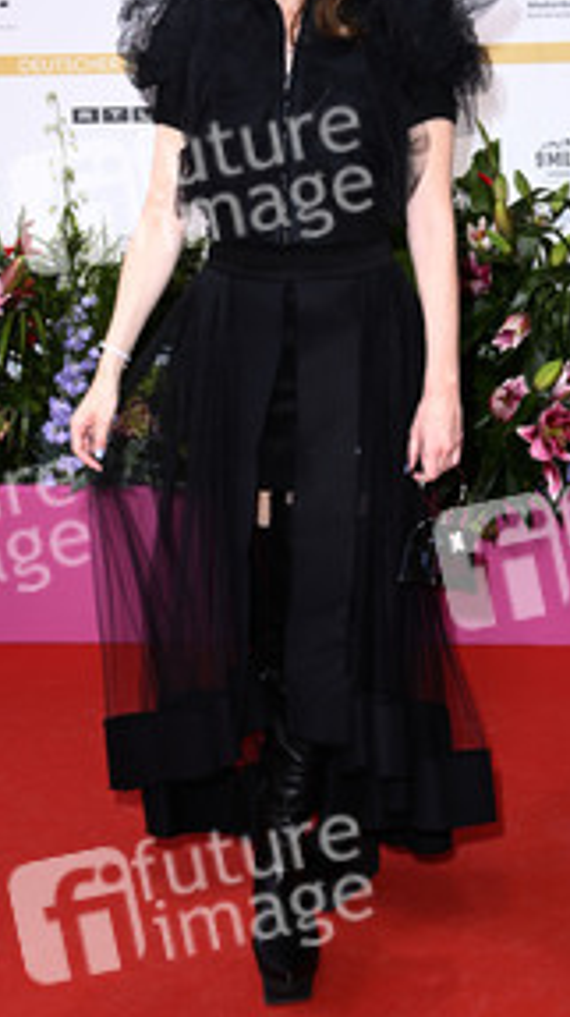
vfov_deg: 30.0
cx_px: 294
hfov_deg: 17.2
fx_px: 1885
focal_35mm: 70
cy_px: 369
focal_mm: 48
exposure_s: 1/250
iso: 640
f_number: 5.6
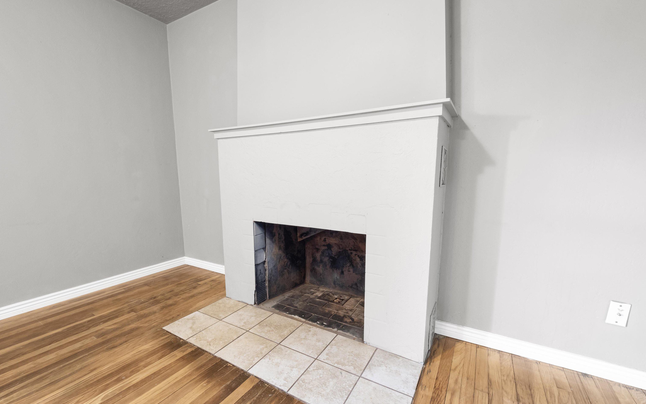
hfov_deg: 101.5
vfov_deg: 74.7
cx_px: 321
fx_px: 264
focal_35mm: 15
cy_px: 219
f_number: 8
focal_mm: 7
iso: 400
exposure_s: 1/1.25
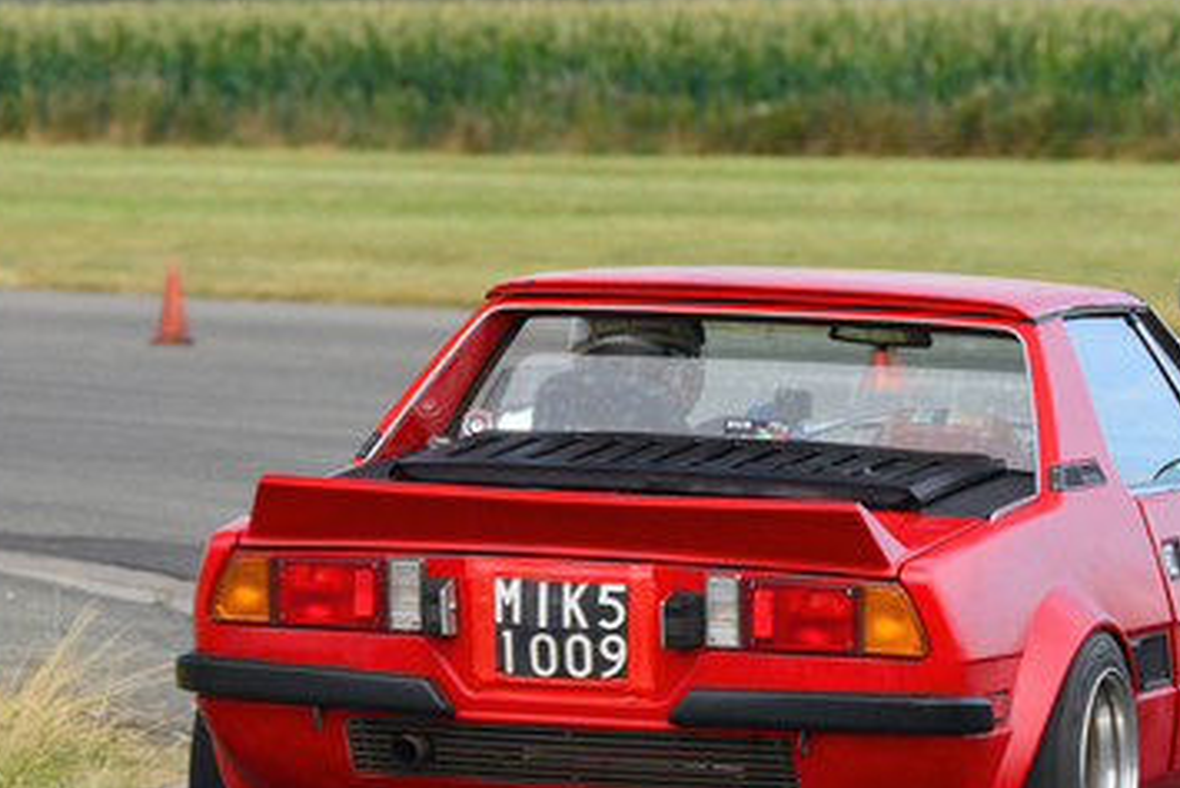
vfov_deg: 4.3
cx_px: 841
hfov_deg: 6.4
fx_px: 10525
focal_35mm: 321
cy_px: 585
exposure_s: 1/640
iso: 800
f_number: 8
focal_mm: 190
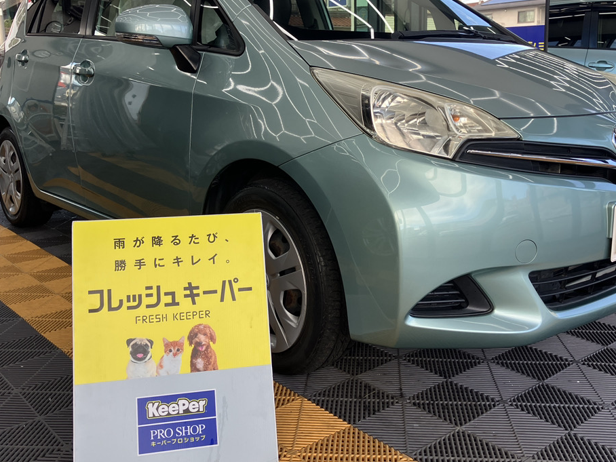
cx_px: 334
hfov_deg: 50.1
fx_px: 658
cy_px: 187
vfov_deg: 38.5
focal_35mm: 37
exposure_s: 1/149
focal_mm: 3.99
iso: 25
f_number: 1.8
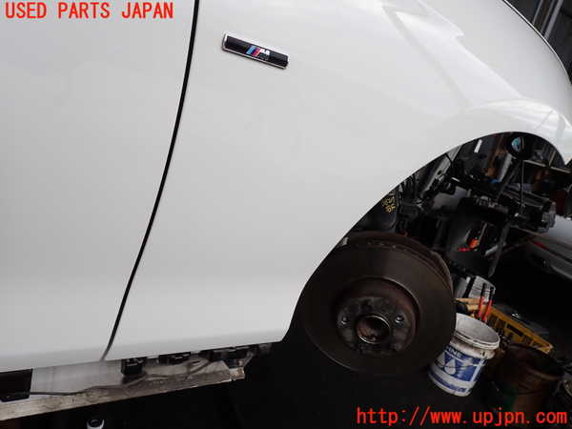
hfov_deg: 69.4
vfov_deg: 54.9
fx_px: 413
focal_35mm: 25
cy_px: 214
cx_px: 286
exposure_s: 1/800
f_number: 2.8
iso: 100
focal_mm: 4.5
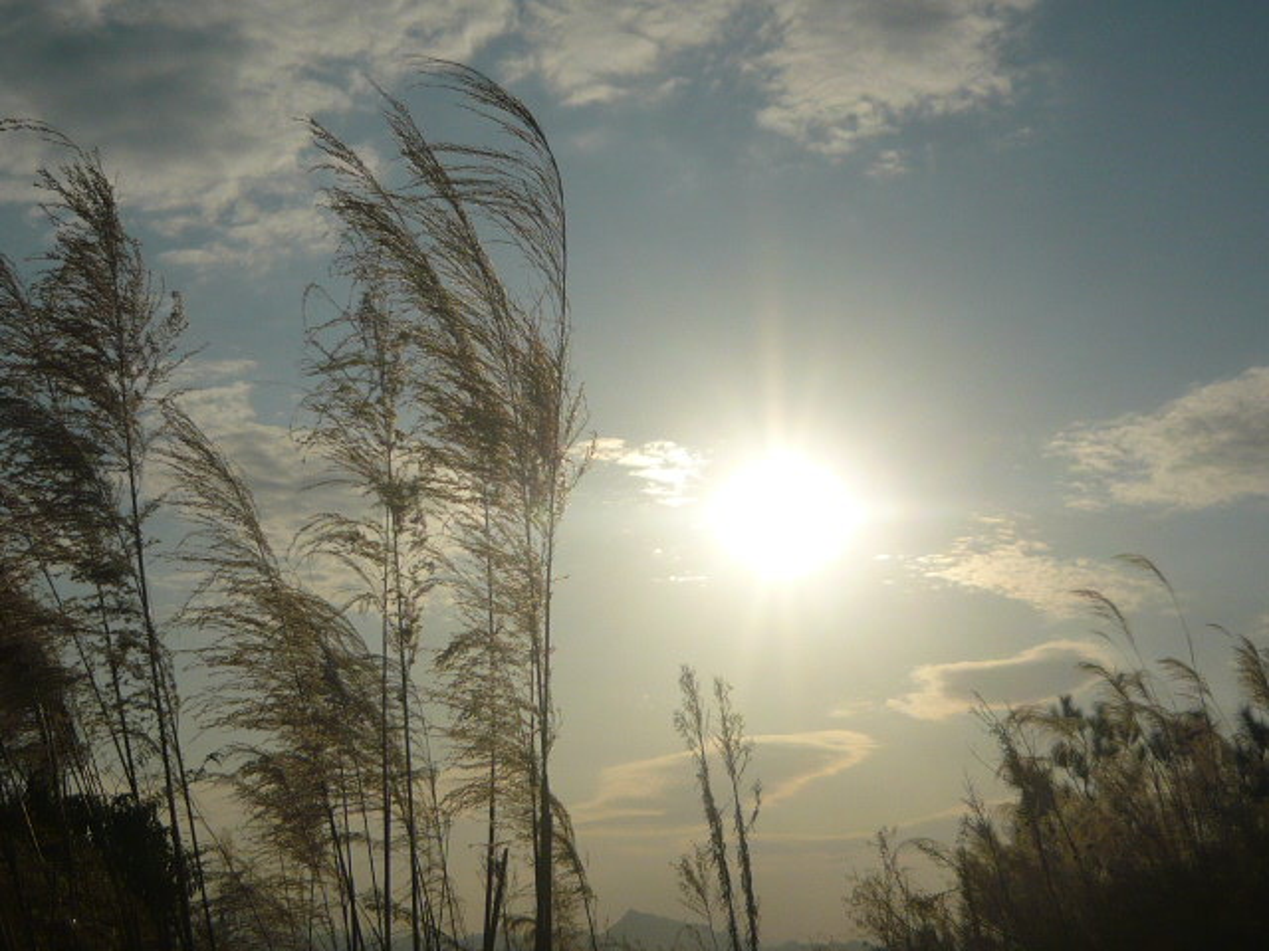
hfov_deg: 33.2
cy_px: 476
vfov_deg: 25.2
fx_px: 2126
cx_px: 634
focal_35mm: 58
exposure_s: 1/2000
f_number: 8
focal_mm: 6
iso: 100
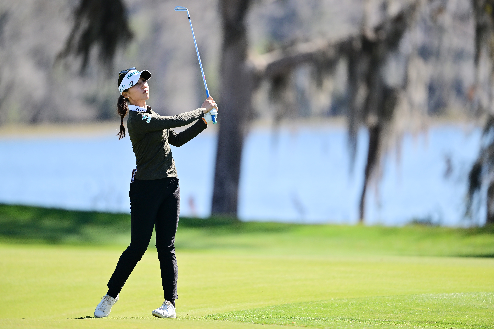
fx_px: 5488
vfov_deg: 3.4
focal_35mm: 400
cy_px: 164
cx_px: 247
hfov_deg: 5.2
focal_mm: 400
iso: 250
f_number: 2.8
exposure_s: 1/3200
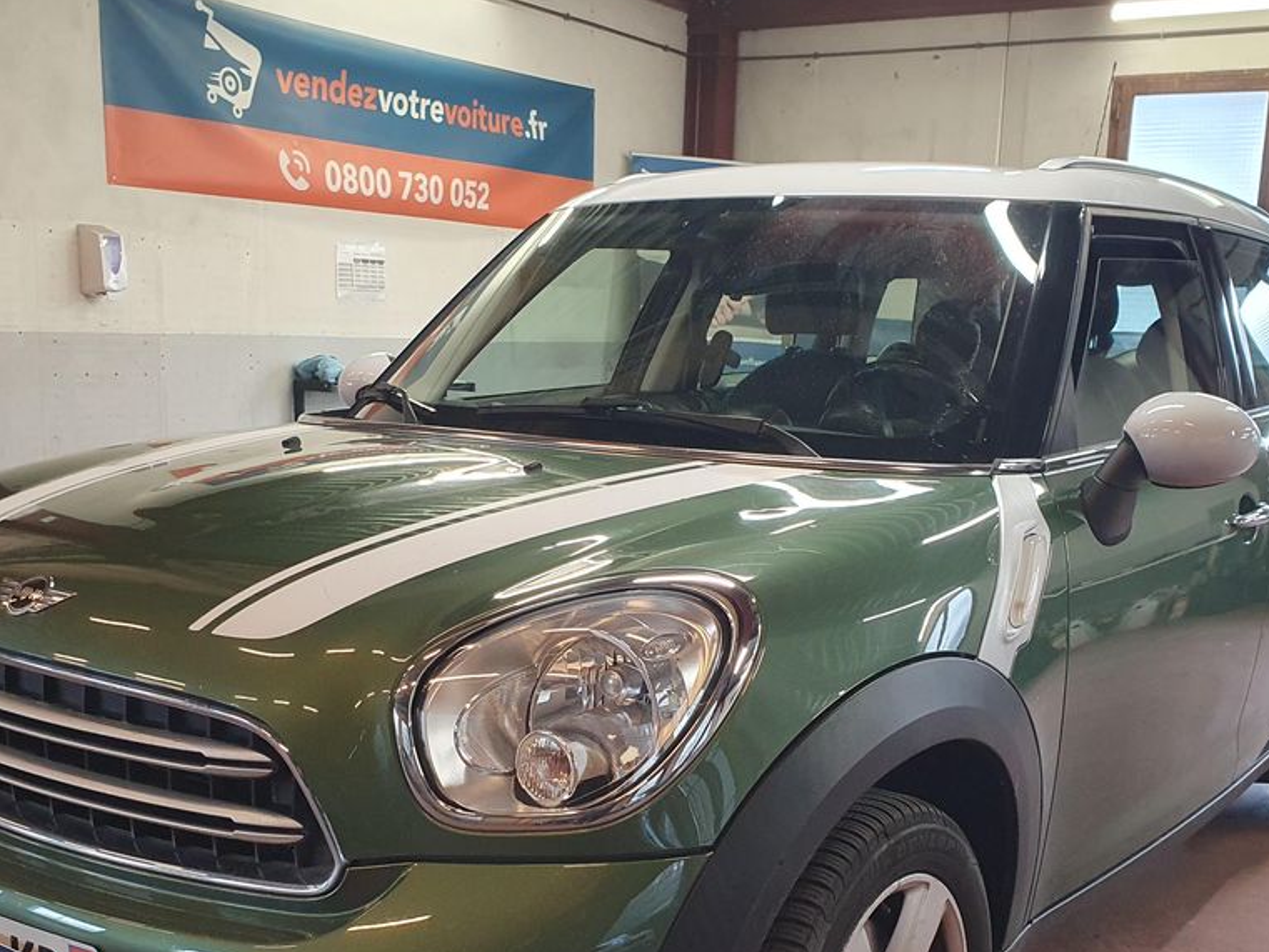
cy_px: 682
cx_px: 652
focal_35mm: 41
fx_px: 1503
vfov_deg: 34.6
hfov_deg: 45.8
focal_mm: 4.32
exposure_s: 1/100
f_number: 2.4
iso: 320
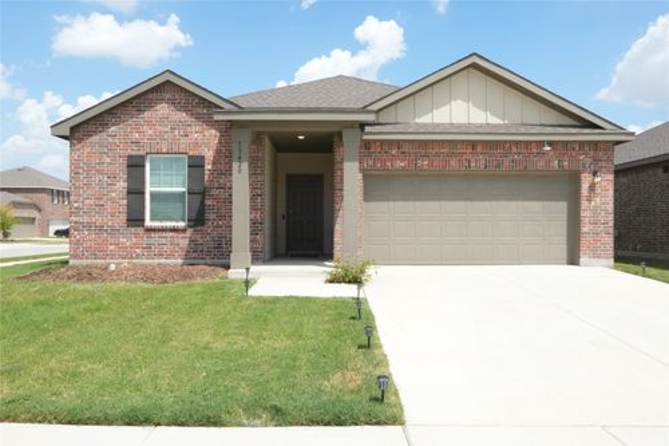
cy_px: 223
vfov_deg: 47.9
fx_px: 502
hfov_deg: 67.4
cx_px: 334
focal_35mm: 27
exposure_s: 1/200
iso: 800
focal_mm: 18
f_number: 22
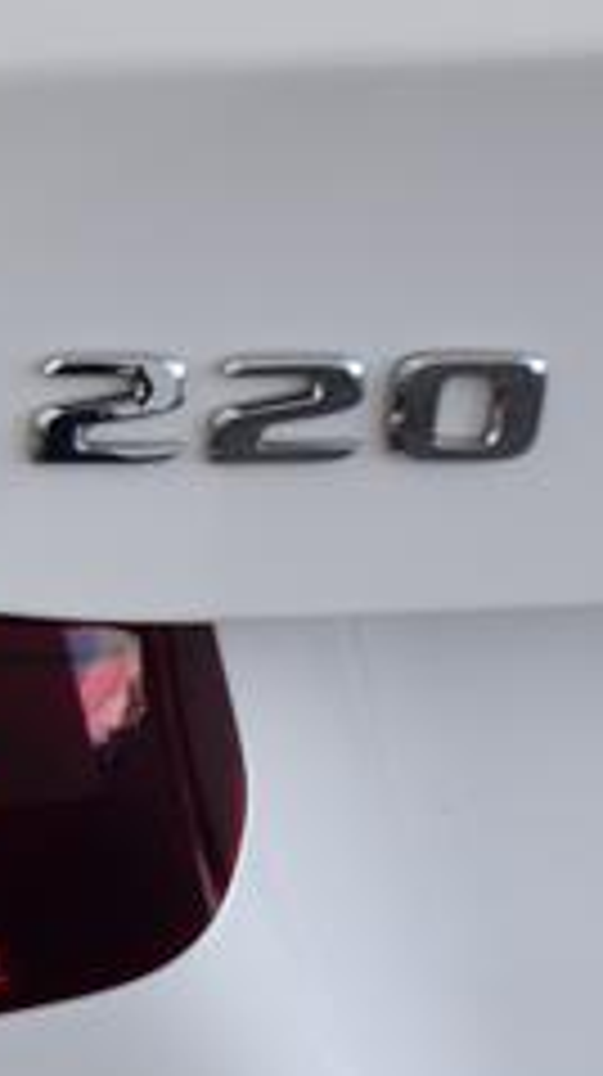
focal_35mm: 137
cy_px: 682
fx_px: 3904
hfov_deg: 8.4
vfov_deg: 15.7
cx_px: -639
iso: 400
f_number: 9
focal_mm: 26
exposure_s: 1/100
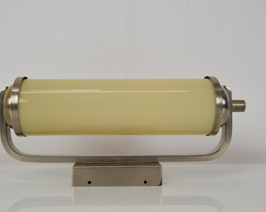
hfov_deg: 41.9
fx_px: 346
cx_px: 114
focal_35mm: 44
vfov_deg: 34.2
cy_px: 106
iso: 1600
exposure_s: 1/320
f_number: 9
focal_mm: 26
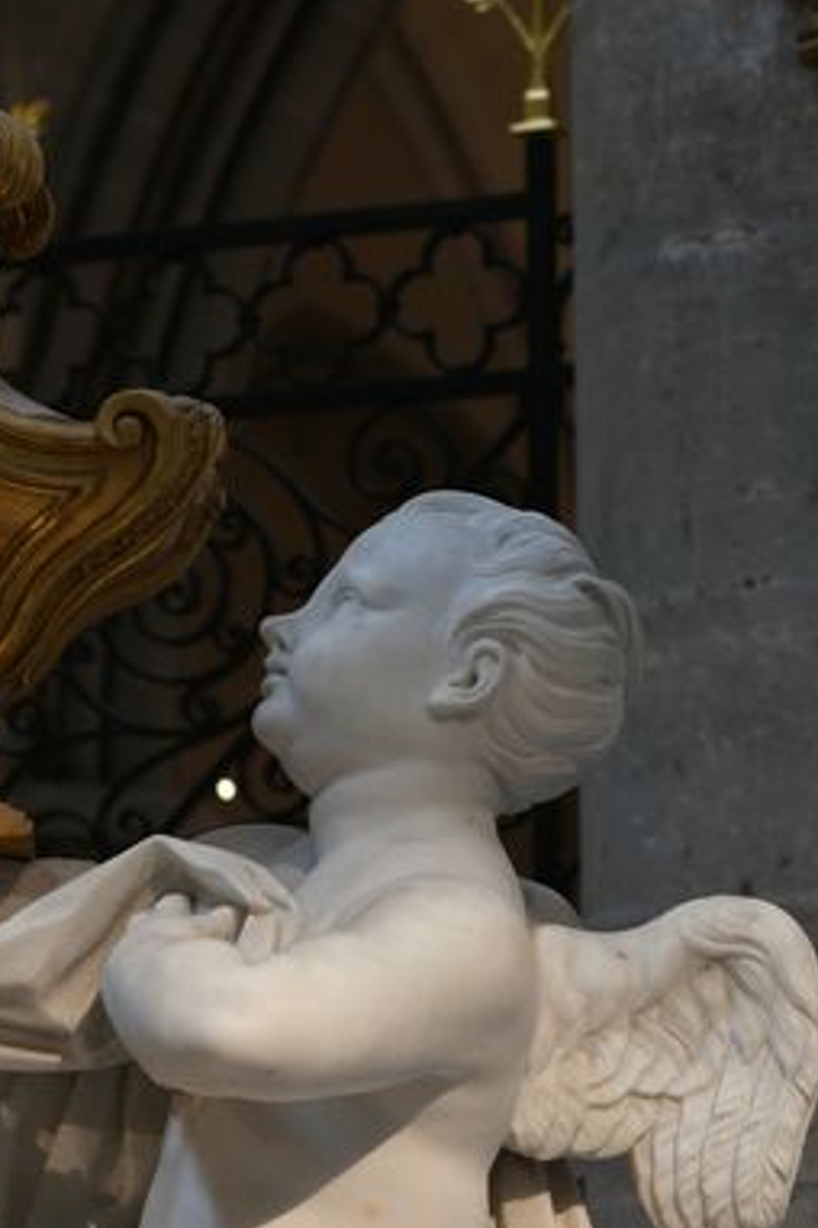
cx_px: 143
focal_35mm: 156
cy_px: 1089
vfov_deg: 13.1
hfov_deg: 8.8
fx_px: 5317
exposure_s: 1/1.6
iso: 64
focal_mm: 85
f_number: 6.3
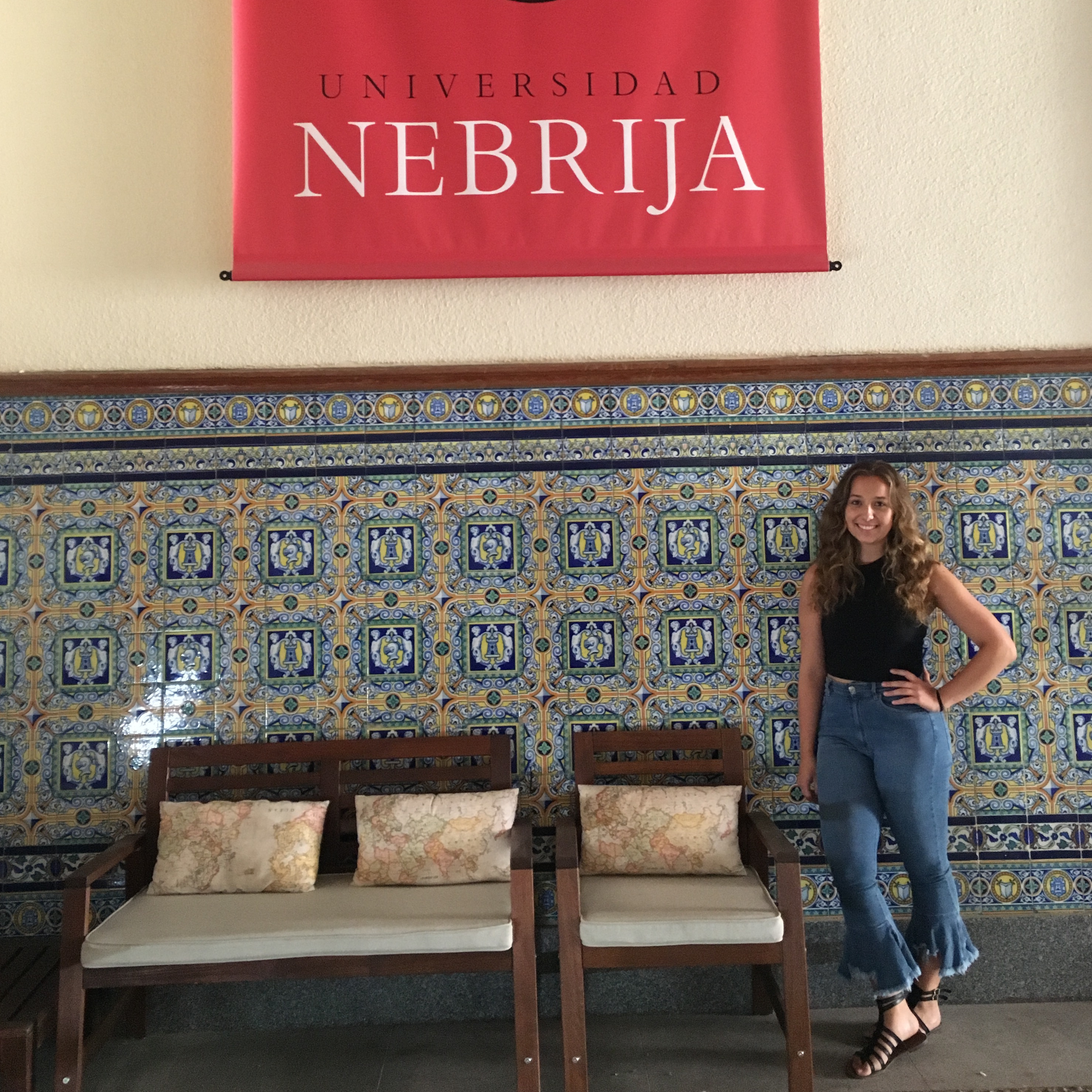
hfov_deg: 47.2
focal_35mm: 35
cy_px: 374
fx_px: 1249
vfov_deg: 46.6
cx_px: 553
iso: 200
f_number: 2.2
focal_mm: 4.15
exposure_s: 1/17
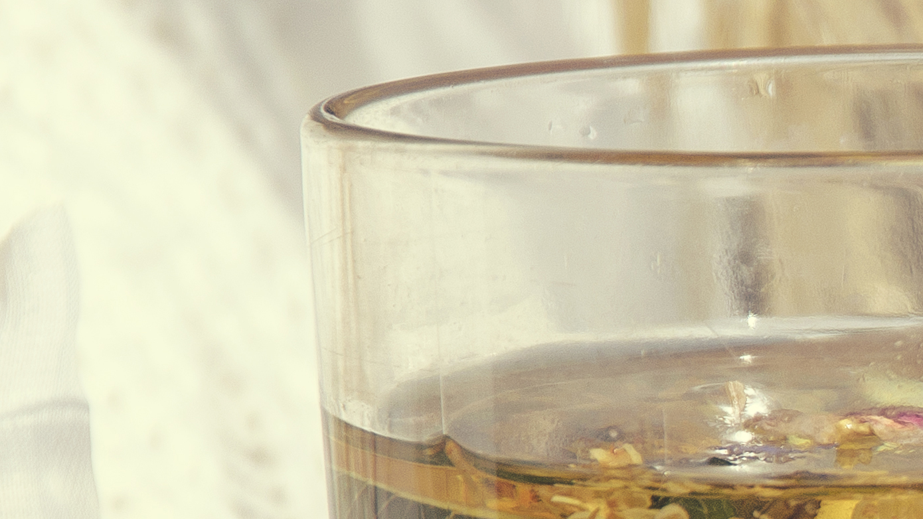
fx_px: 17433
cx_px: 1581
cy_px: 673
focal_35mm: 712
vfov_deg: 1.7
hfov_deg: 3.0
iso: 100
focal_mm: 105
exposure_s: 1/800
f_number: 5.6
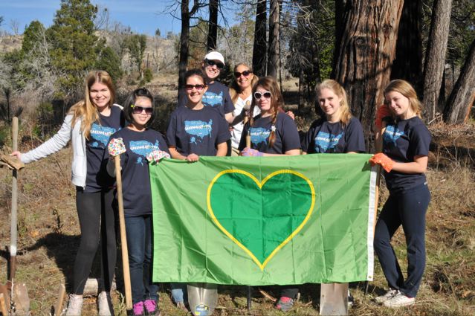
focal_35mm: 39
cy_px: 158
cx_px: 238
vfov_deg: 34.2
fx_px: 514
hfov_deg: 49.6
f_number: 25
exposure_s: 1/125
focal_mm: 26
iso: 400
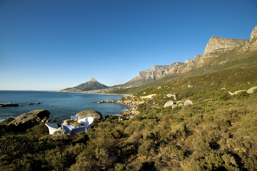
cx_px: 128
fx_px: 121
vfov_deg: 70.4
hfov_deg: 93.3
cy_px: 86
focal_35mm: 17
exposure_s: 1/500
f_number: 8
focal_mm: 17
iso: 200
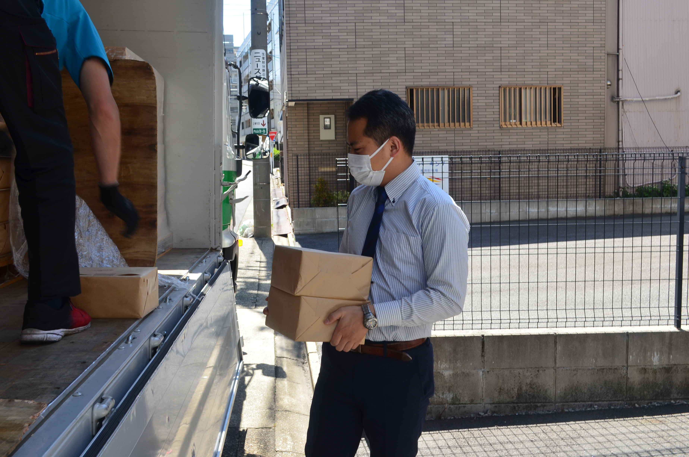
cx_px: 344
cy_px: 228
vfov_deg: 34.1
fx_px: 745
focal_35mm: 39
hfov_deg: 49.6
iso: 200
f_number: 10
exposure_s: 1/80
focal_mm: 26
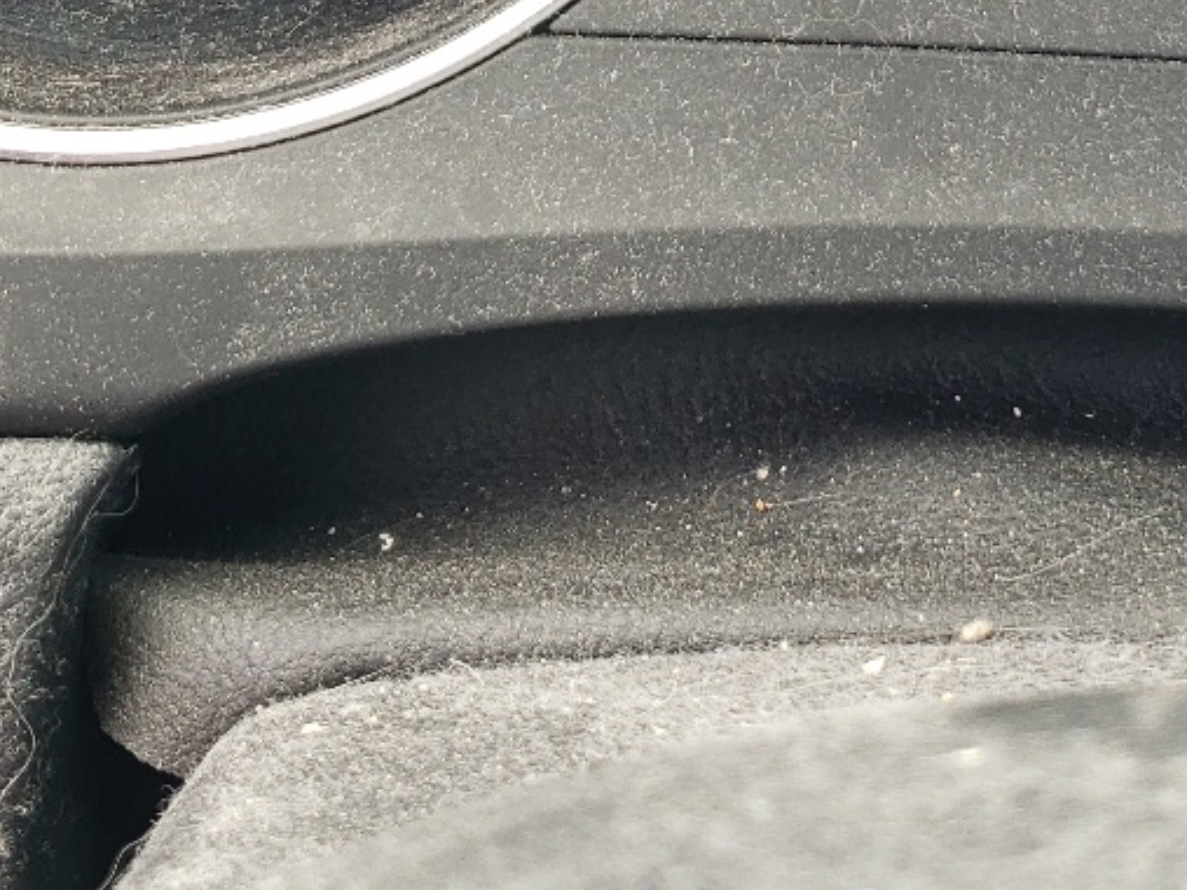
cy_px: -206
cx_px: 955
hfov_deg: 23.5
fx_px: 2811
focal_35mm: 82
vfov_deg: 17.1
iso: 50
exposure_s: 1/204
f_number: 1.5
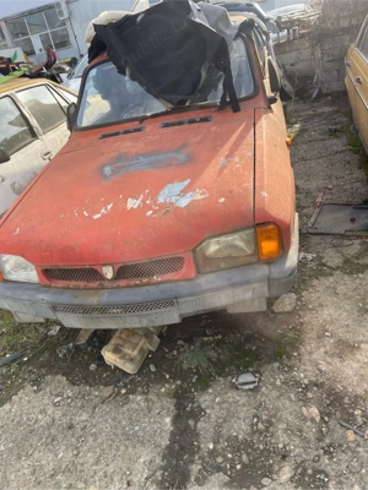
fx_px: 354
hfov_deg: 54.9
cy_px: 245
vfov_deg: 69.4
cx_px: 184
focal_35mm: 25
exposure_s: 1/392
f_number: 1.6
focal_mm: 5.1
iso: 32
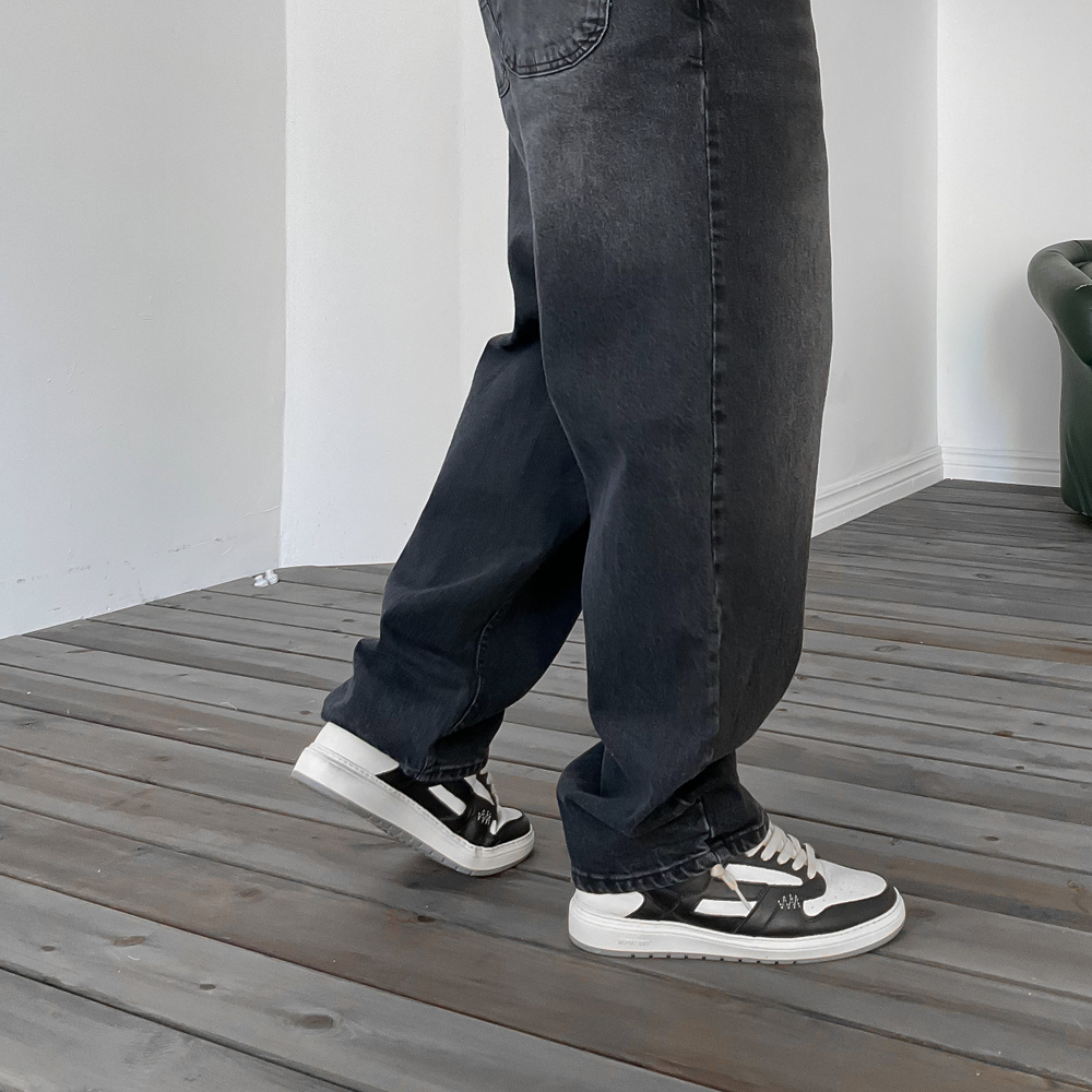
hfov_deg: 40.8
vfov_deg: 39.7
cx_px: 632
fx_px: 1463
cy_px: 261
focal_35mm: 41
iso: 64
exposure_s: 1/90
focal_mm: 3
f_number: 1.8
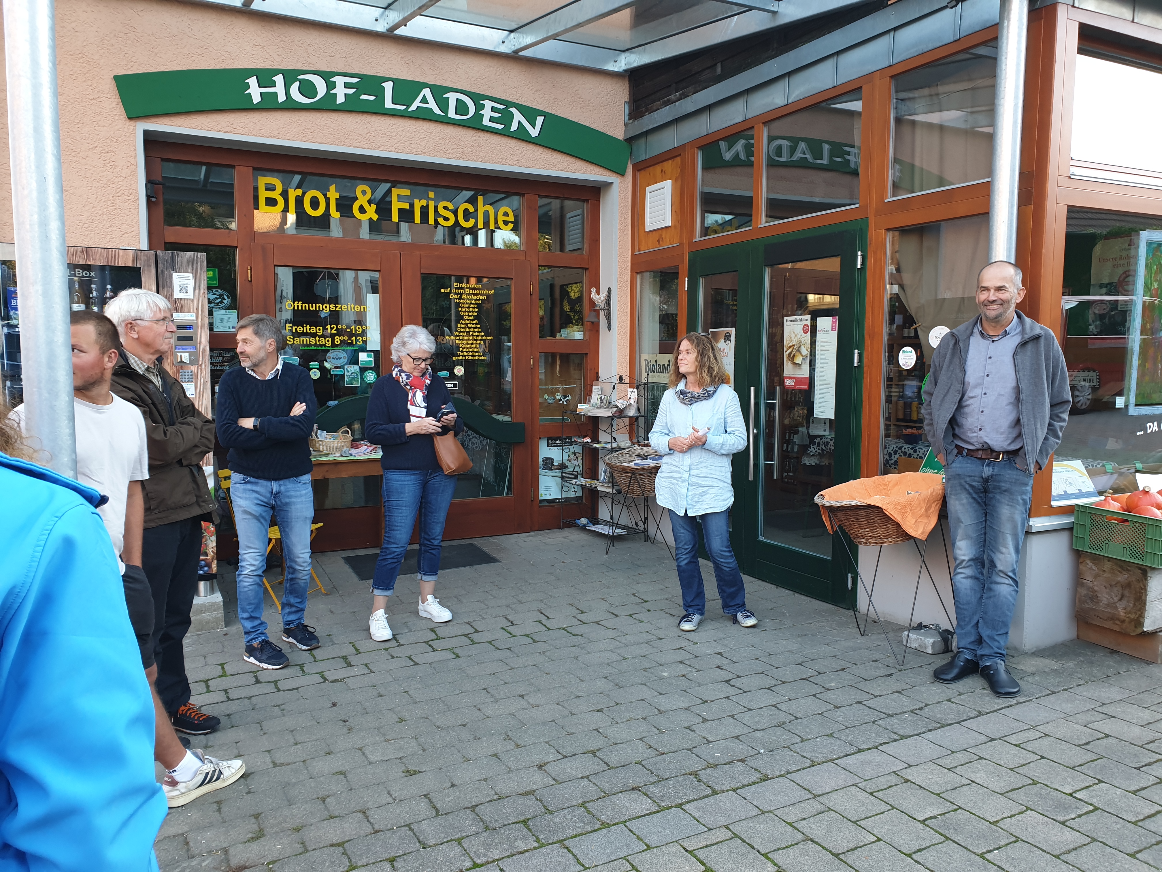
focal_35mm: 26
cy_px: 436
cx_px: 581
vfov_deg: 53.1
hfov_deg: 67.3
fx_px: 873
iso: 64
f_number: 2.4
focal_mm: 4.3
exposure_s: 1/50
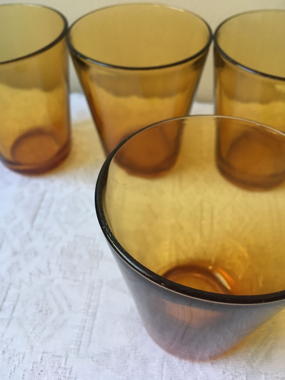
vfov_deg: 61.7
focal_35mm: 29
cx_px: 142
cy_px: 190
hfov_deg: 48.2
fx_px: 318
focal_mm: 4.15
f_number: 2.2
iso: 160
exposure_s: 1/33
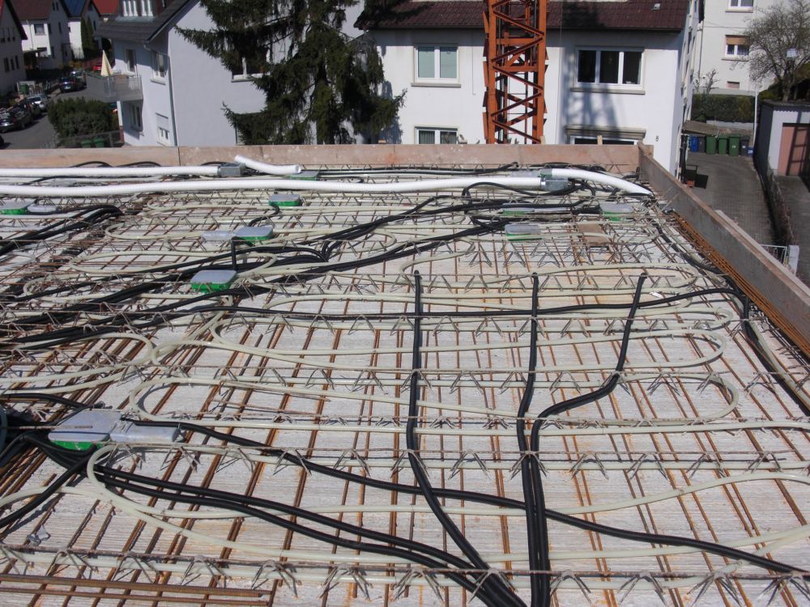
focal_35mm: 36
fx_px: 842
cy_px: 304
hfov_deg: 51.4
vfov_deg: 39.7
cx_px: 405
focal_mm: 6.3
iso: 50
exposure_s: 1/320
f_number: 7.9
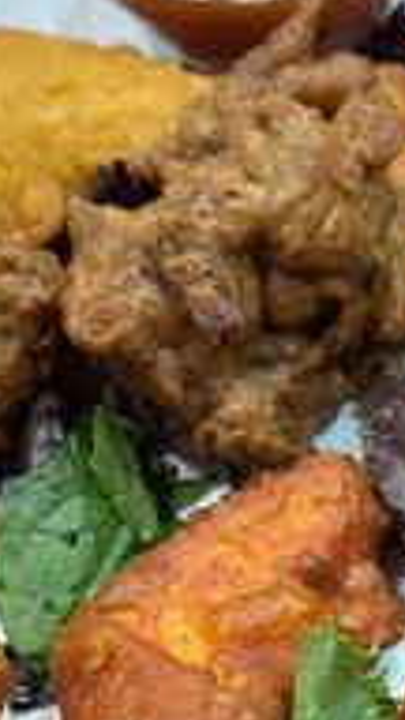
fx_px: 2215
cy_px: 574
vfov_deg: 18.3
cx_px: 278
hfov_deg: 10.4
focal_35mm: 116
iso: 400
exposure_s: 1/46
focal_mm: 6.86
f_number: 1.78
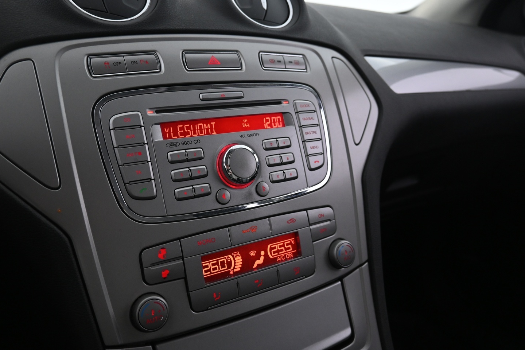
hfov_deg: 67.2
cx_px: 238
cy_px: 171
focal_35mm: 27
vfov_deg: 47.9
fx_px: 394
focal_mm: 16
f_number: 3.5
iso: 800
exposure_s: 1/25
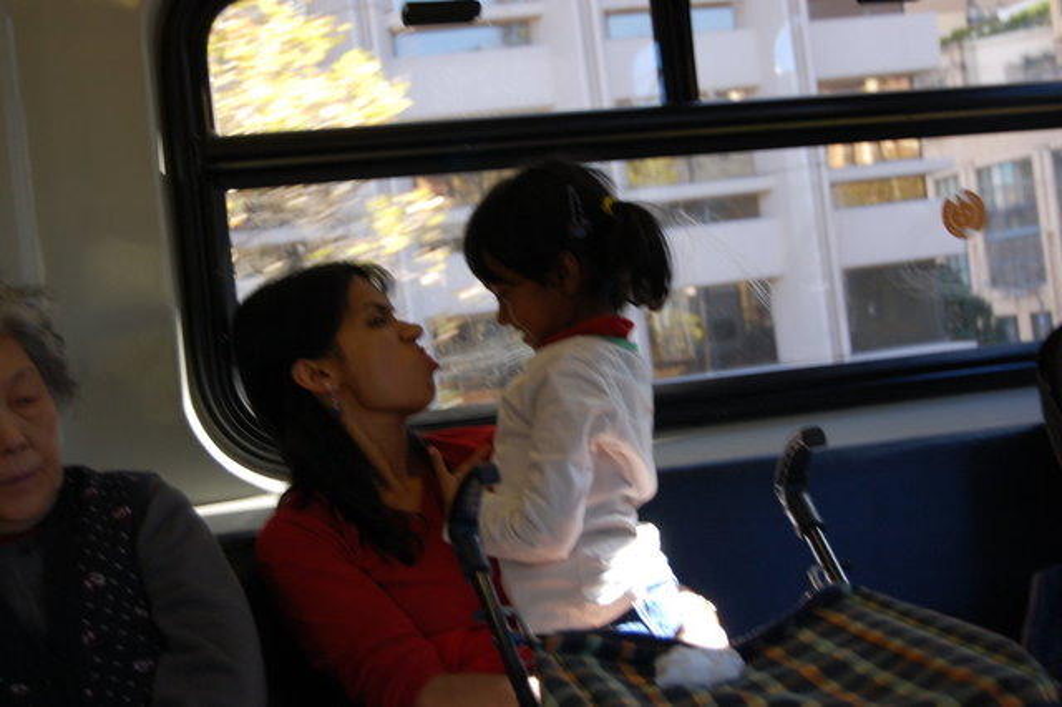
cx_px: 531
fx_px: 1857
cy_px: 354
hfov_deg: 31.9
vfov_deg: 21.5
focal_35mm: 63
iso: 400
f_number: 5.3
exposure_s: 1/100
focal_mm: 42
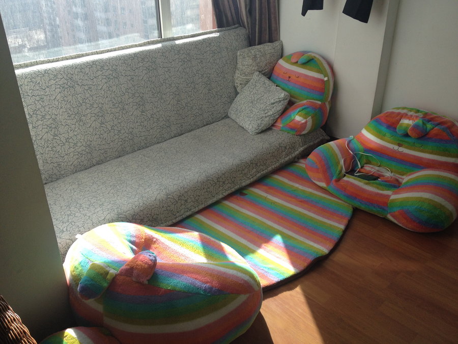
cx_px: 229
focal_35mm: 35
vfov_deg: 40.7
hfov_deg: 52.6
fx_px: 463
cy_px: 172
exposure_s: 1/403
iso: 50
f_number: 2.4
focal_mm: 4.28
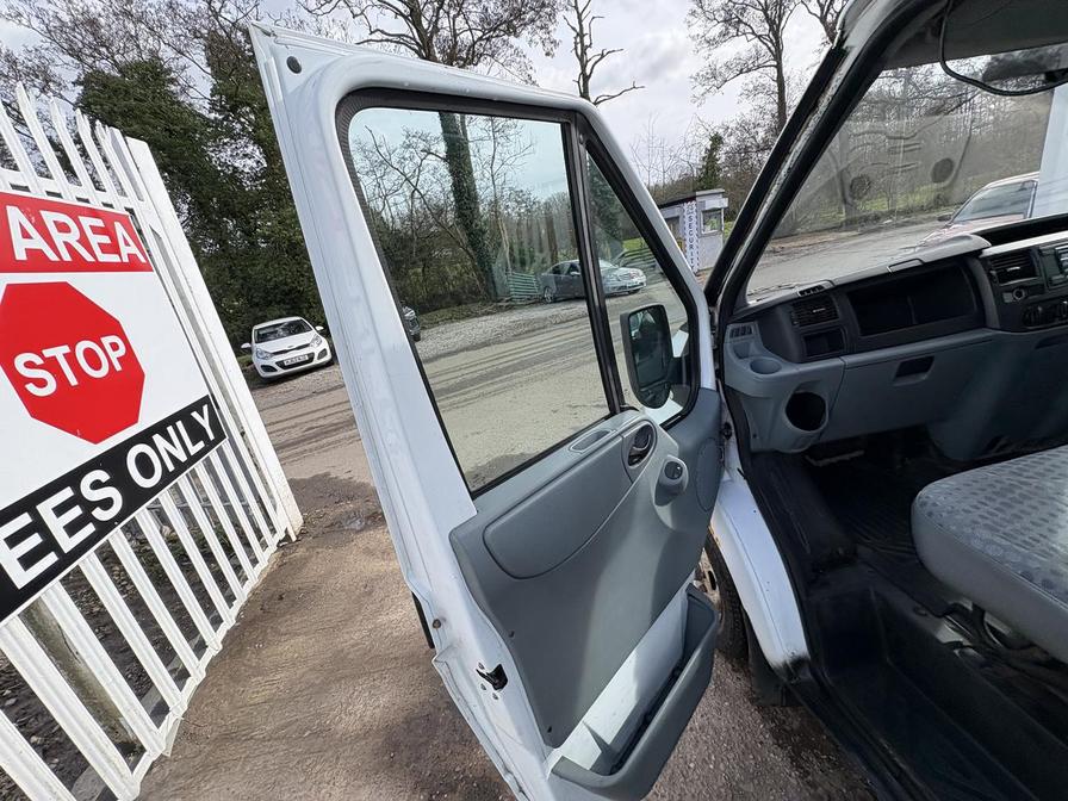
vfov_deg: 85.7
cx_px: 534
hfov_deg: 102.1
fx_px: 432
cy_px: 400
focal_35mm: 14
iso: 64
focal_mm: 2.22
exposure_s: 1/548
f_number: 2.2
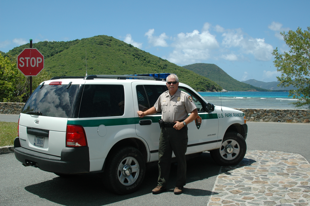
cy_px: 103
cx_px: 155
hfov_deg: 46.4
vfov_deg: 31.8
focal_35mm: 42
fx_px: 361
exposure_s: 1/400
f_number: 10
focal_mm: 28
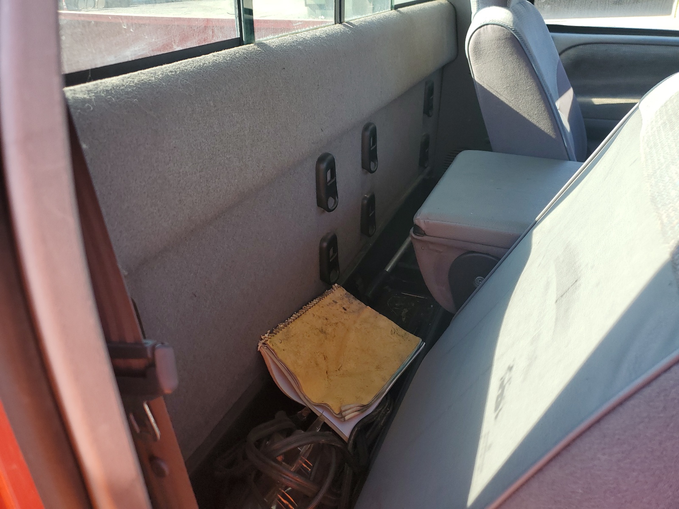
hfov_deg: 67.3
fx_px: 510
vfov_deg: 53.1
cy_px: 254
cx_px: 340
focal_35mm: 26
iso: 50
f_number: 1.5
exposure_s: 1/417
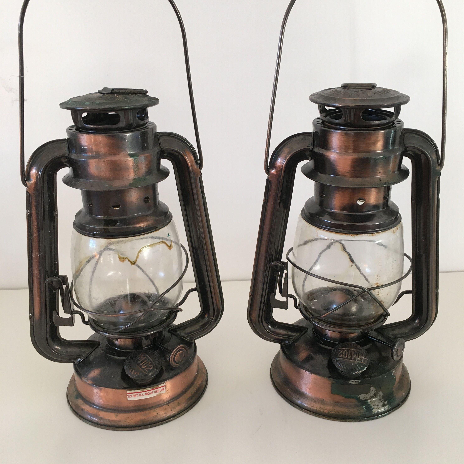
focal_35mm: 35
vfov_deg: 47.2
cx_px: 235
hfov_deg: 47.2
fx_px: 531
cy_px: 238
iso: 32
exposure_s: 1/33
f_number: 2.2
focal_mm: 4.15
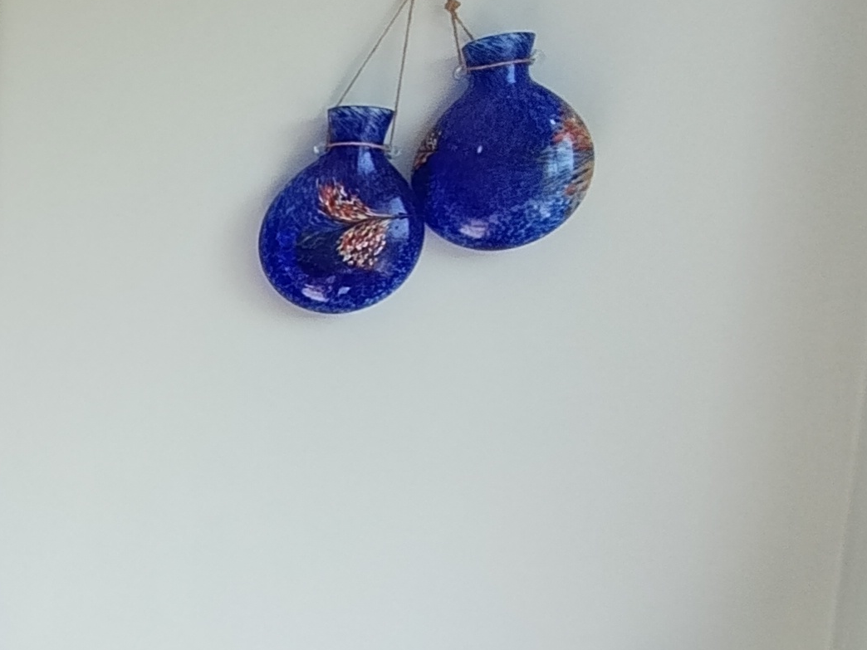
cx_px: -335
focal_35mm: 50
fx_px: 1252
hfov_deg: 28.9
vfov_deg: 28.5
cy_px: 522
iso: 80
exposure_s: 1/100
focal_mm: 1.65
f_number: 2.2
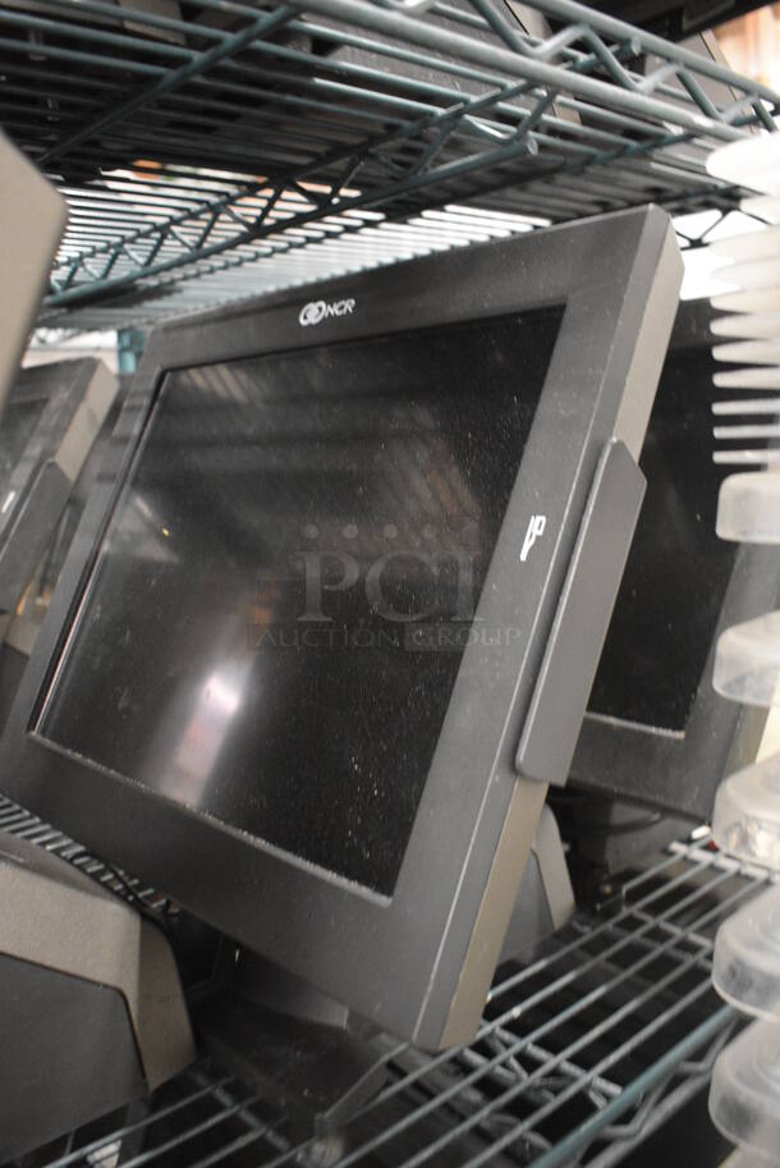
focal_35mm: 30
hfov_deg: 43.7
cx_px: 390
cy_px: 584
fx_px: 973
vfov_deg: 61.9
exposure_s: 1/30
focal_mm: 20
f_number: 3.5
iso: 3200
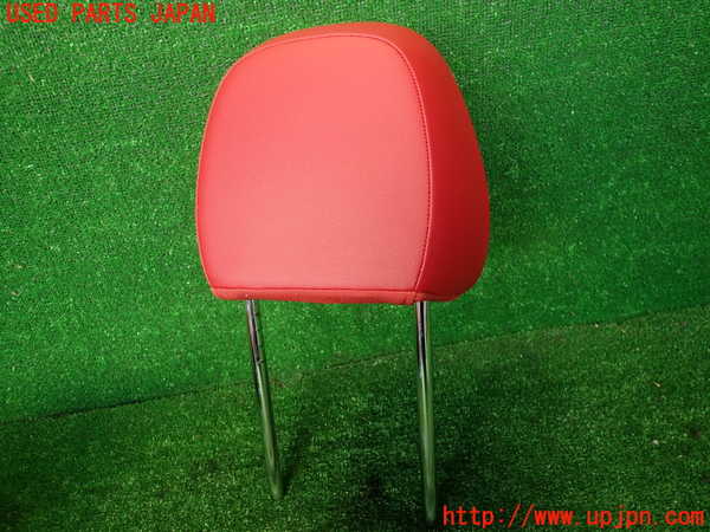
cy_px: 266
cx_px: 355
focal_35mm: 25
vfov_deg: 54.9
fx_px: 513
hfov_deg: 69.4
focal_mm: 4.5
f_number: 2
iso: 160
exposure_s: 1/60
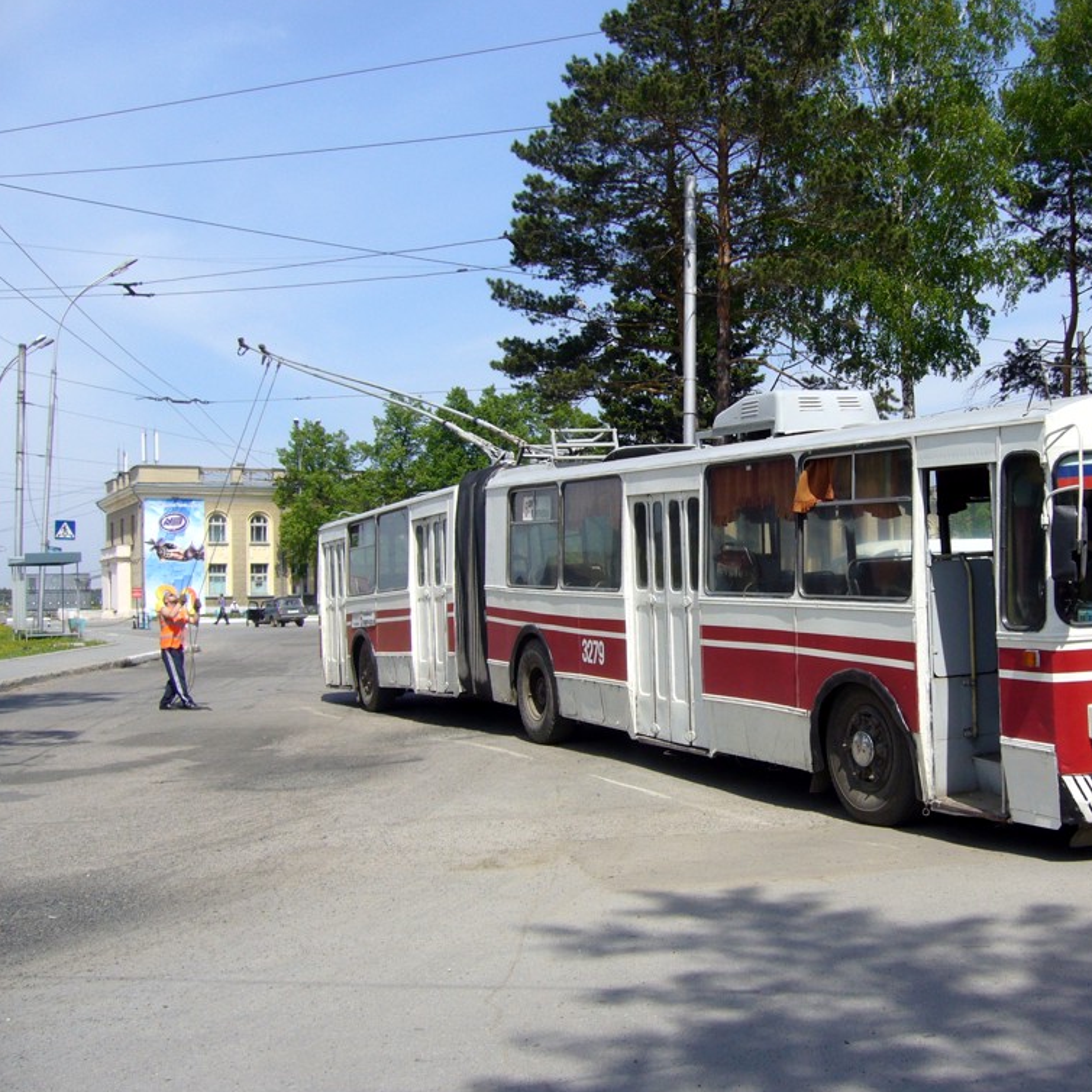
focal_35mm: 42
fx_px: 1499
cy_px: 540
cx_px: 740
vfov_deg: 40.0
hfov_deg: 39.5
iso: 80
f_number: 5.6
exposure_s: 1/320
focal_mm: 5.8
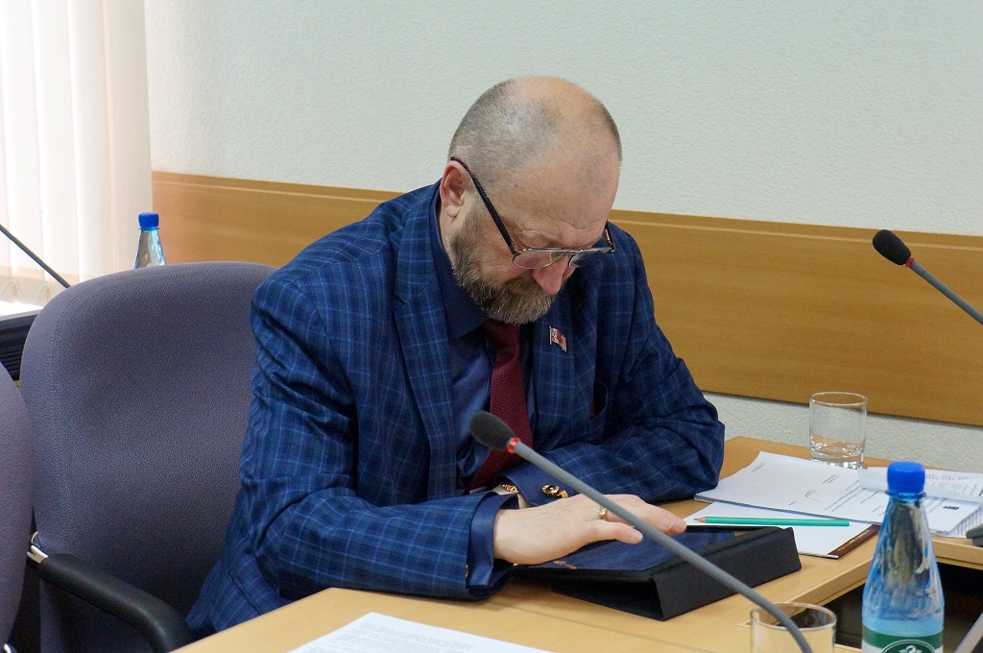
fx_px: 2250
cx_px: 492
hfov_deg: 24.6
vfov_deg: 16.5
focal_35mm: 82
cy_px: 326
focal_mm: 55
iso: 3200
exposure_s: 1/160
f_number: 5.6
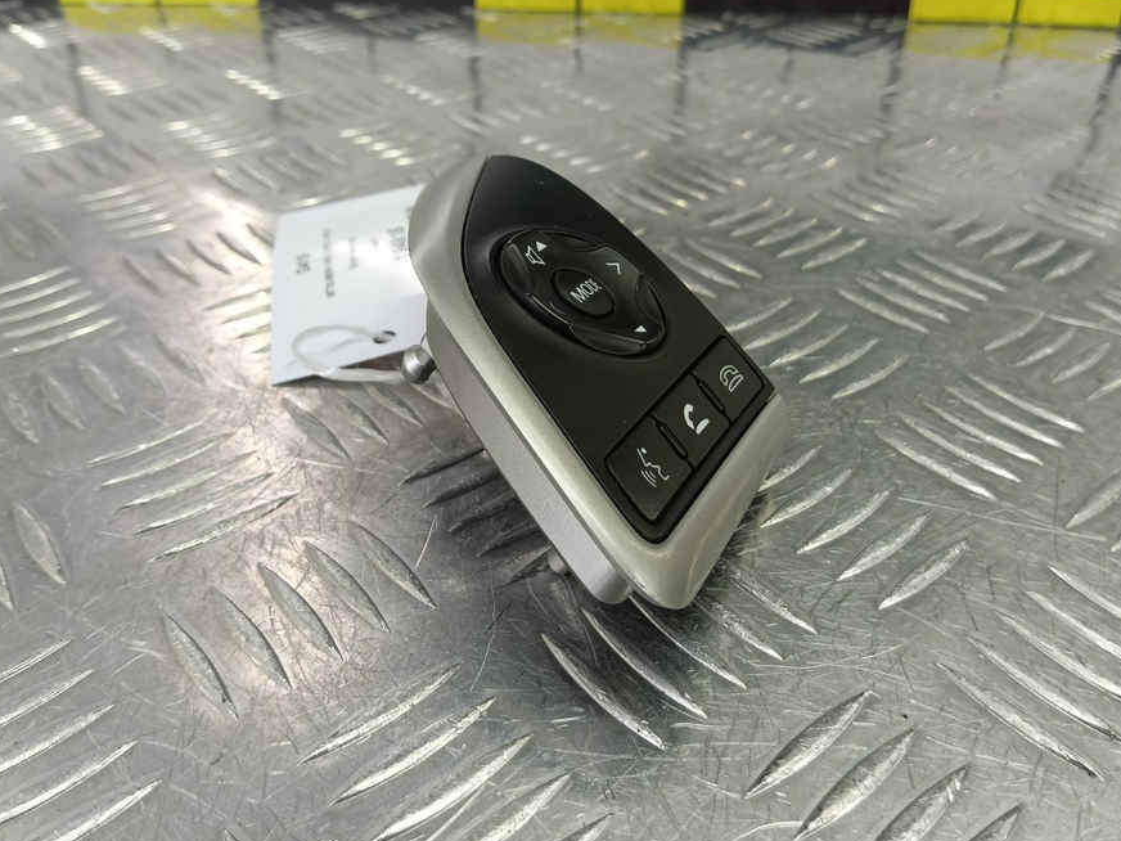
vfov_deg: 51.2
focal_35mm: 27
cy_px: 365
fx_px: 874
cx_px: 585
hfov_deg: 65.3
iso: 129
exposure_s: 1/50
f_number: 1.6
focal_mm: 4.11
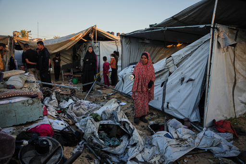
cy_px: 82
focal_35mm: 24
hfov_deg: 73.8
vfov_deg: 53.1
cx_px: 123
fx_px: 164
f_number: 2.8
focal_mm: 24
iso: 160
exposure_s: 1/500
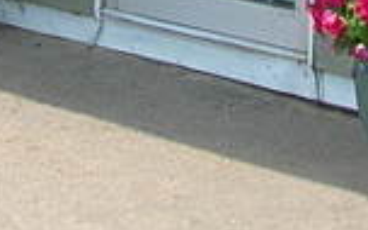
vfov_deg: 4.9
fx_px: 2578
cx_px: 254
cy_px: -383
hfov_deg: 8.2
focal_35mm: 257
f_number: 3.7
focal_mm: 6
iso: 50
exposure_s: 1/301
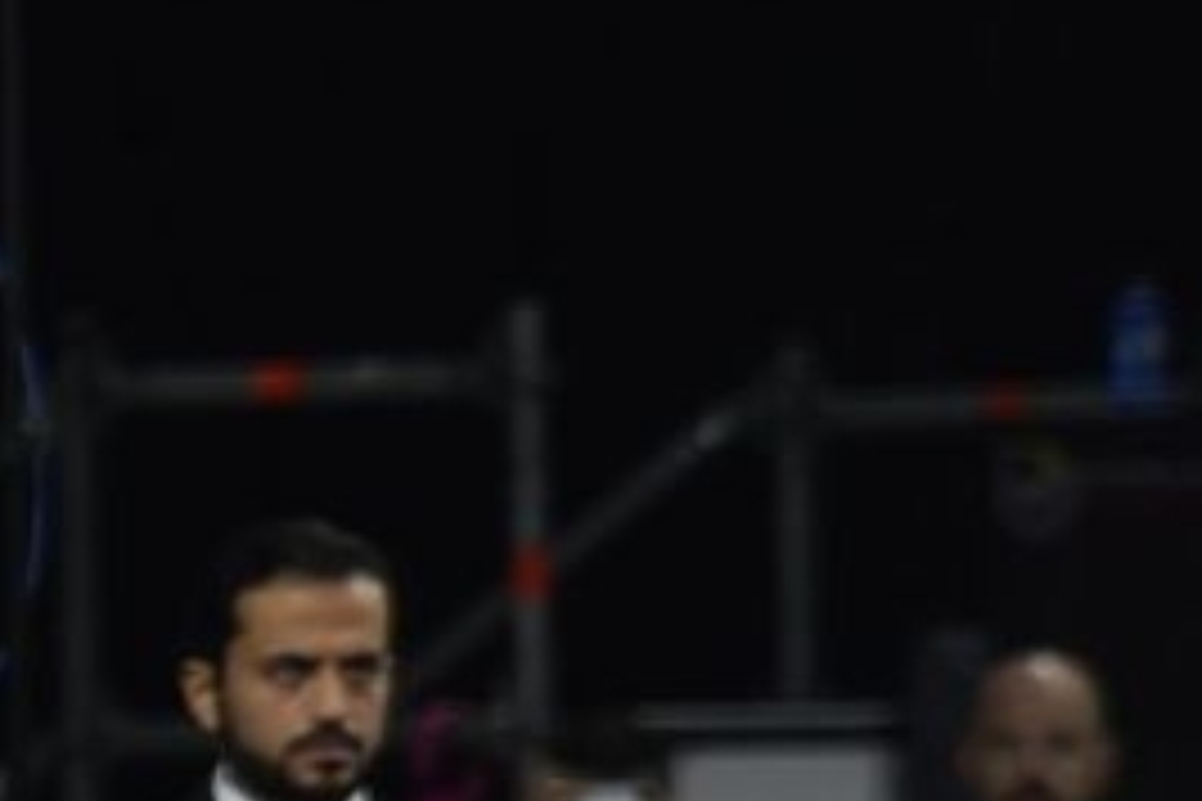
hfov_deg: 2.5
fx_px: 27477
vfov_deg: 1.7
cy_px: 382
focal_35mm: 823
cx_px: 3611
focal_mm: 122
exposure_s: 1/800
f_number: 2.8
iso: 800
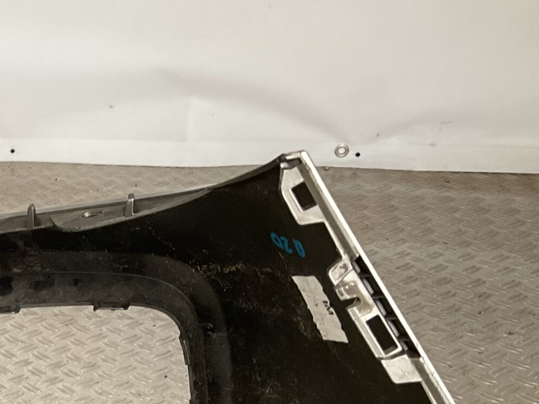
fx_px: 1152
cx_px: -101
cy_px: 476
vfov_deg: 18.9
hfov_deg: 24.0
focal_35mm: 74
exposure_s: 1/50
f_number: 1.8
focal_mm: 3
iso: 64
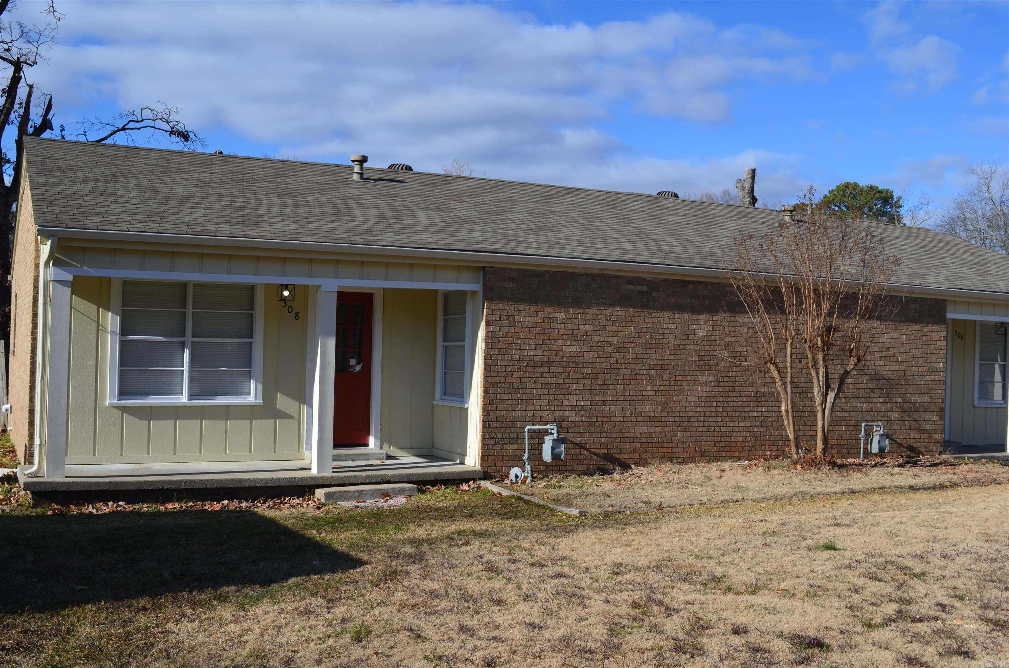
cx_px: 504
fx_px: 1007
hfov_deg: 53.2
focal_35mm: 36
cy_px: 334
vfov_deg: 36.7
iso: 110
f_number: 11
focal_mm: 24
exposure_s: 1/125
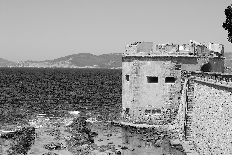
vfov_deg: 13.1
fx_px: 677
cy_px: 78
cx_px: 116
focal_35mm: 105
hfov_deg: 19.4
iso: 140
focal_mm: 70
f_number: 5.6
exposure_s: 1/500
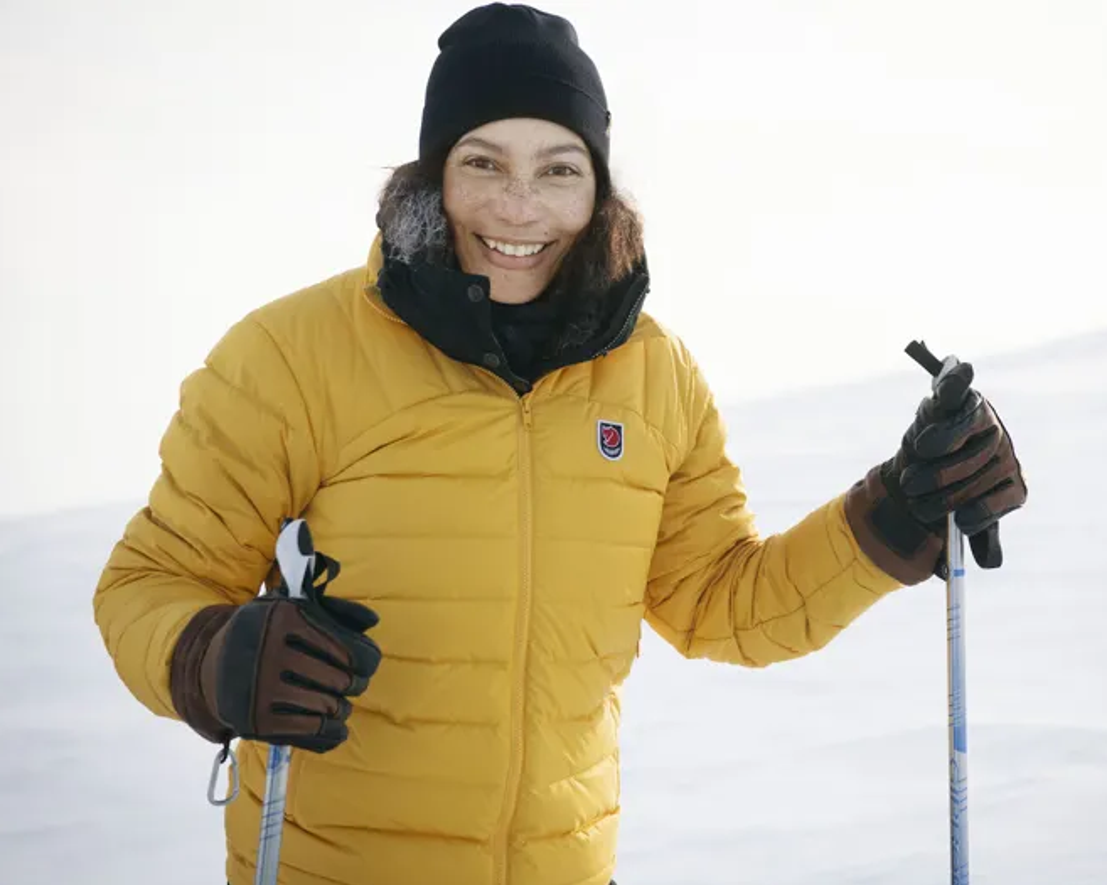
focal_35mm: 80
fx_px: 2620
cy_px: 448
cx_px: 671
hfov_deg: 23.8
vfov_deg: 19.2
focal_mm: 70
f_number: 4.5
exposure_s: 1/640
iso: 100
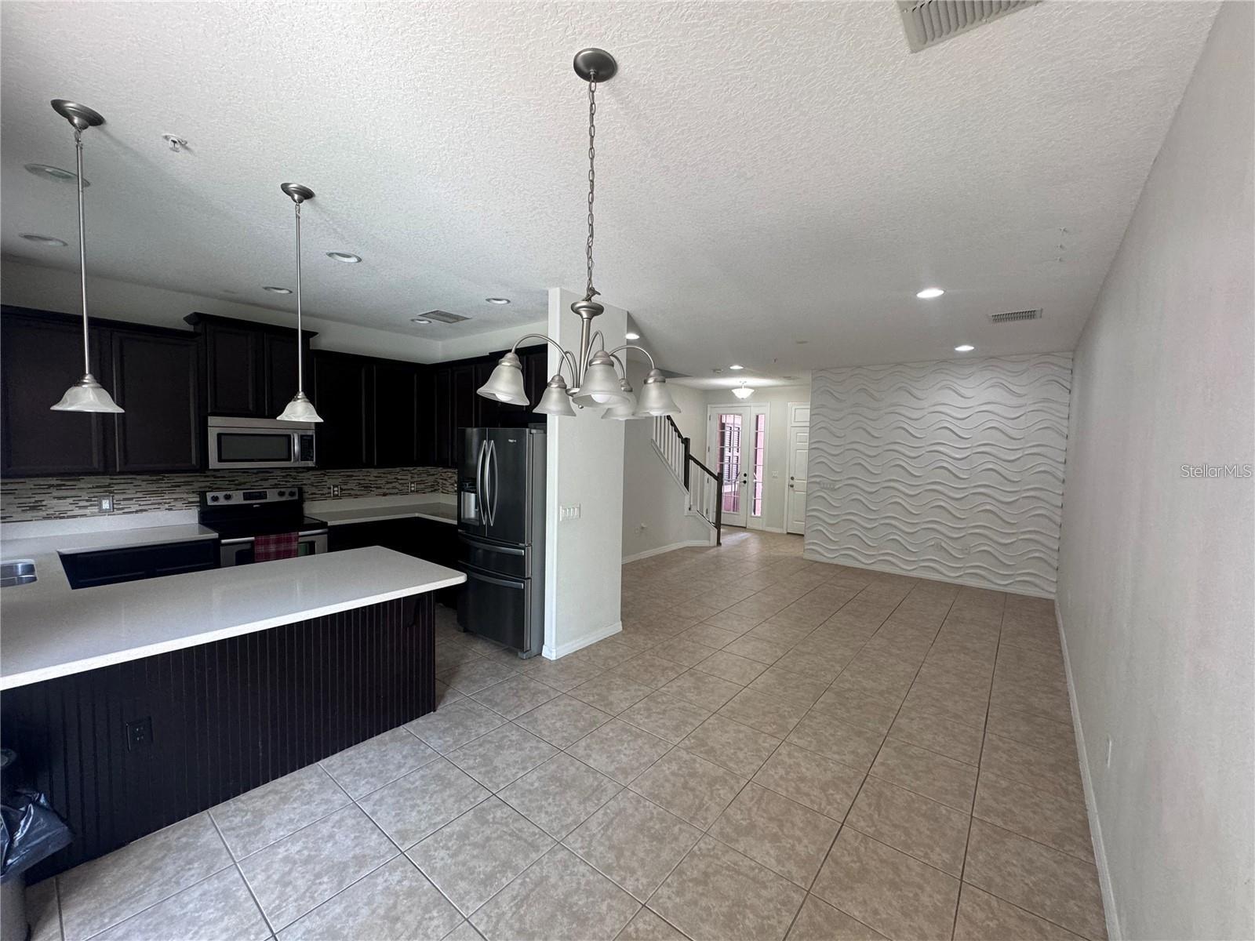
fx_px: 508
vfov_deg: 85.7
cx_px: 628
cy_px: 470
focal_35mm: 14
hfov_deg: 102.1
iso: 200
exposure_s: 1/60
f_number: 2.2
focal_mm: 2.22
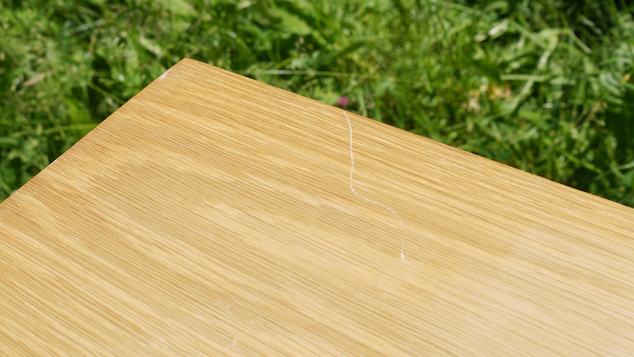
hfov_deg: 37.2
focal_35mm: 56
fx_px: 941
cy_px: 166
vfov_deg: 21.5
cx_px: 319
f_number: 7.1
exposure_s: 1/250
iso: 100
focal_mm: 18
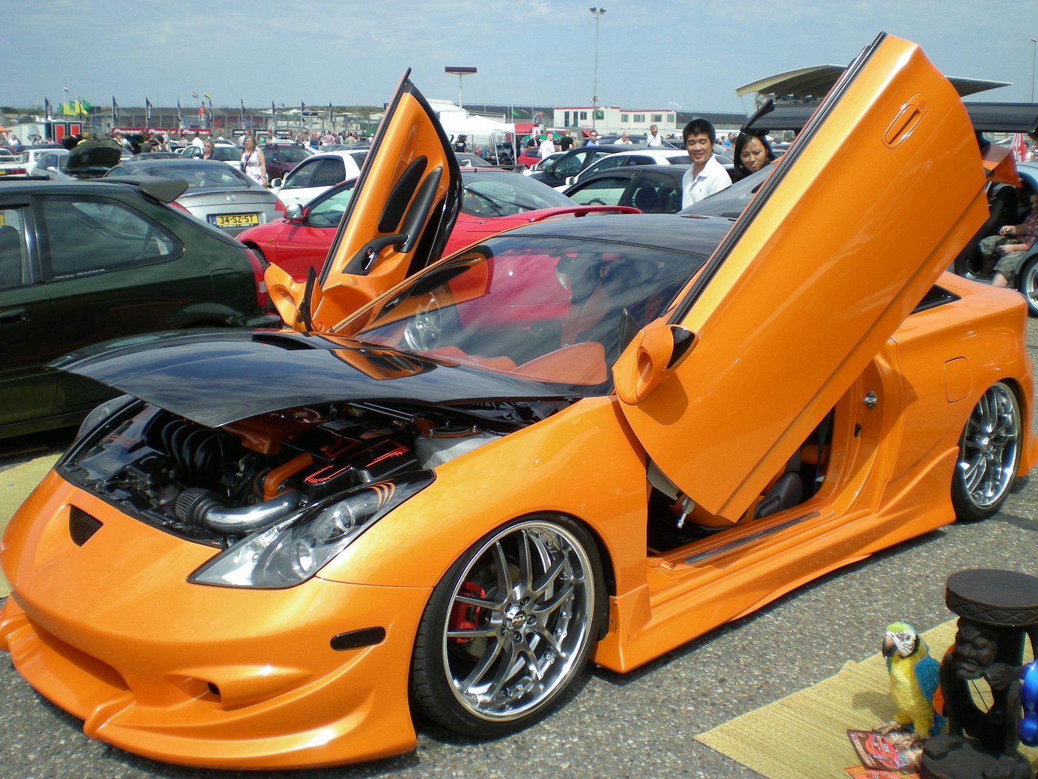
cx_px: 519
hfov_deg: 49.0
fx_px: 1139
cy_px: 390
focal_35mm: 38
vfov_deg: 37.7
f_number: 4.6
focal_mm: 6.3
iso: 50
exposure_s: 1/362
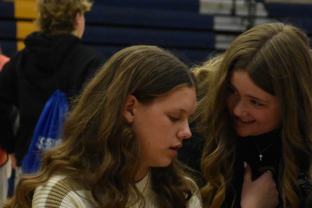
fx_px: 1560
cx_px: 250
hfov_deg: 11.4
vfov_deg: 7.6
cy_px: 157
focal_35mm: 180
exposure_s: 1/320
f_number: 5
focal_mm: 70
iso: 6400
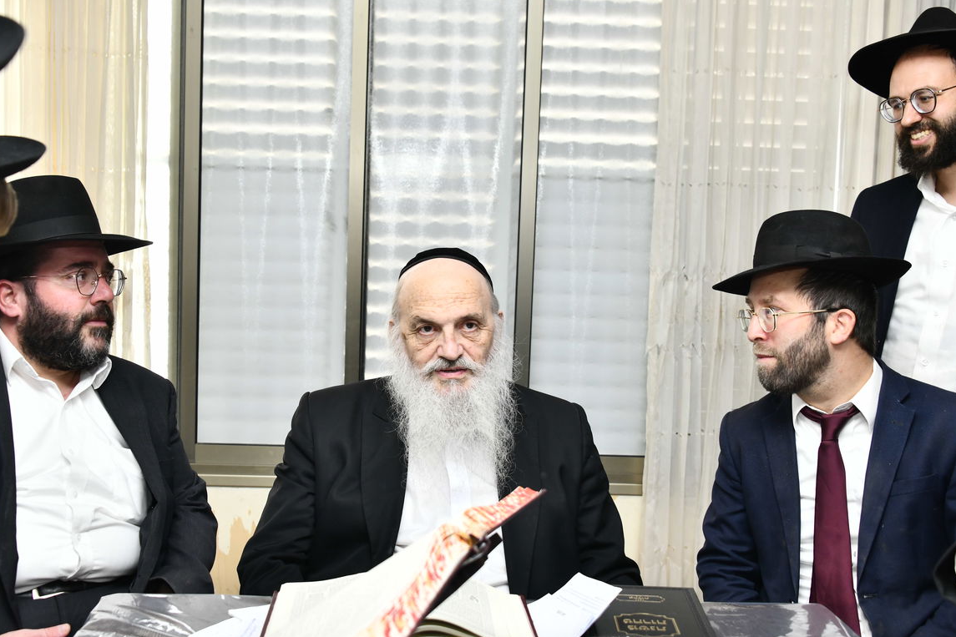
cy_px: 314
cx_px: 456
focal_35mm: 44
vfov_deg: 30.5
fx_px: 1168
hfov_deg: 44.5
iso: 640
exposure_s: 1/200
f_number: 5.6
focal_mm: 36
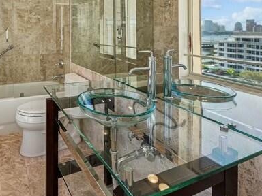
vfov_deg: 51.6
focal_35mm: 24
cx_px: 74
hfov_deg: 68.1
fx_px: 182
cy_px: 28
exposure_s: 1/80
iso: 160
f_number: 8
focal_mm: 12
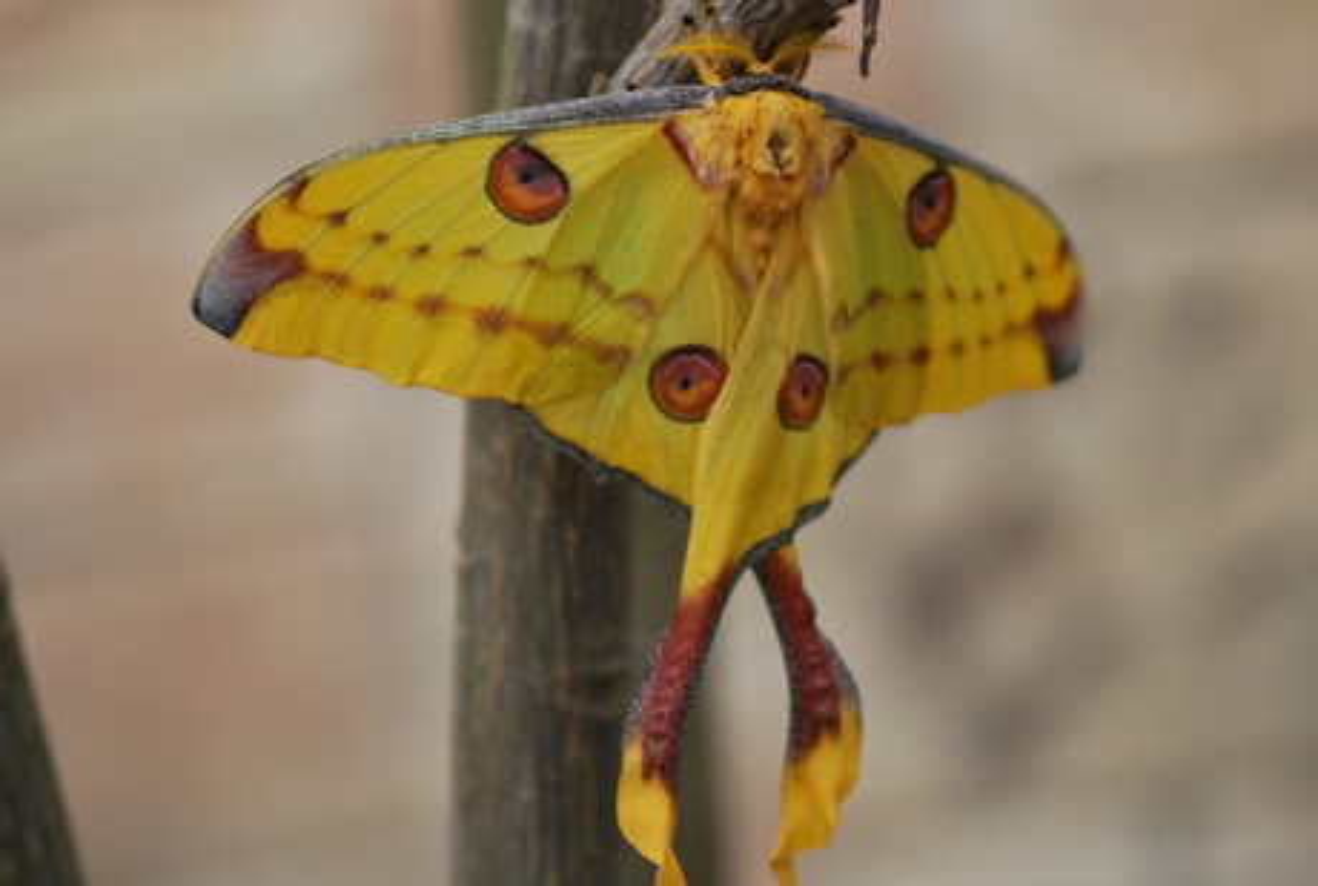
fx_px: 5779
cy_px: 443
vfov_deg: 8.8
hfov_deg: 13.0
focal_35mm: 158
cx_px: 659
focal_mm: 105
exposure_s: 1/125
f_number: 3
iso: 200
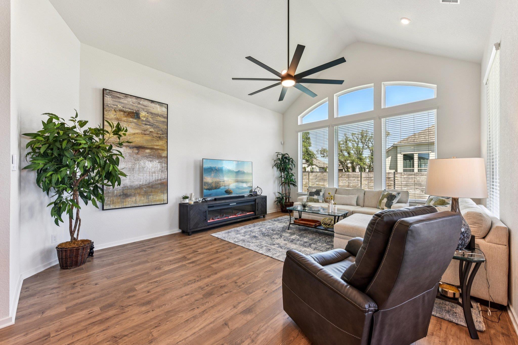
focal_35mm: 14
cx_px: 259
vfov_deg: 81.2
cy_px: 172
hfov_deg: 104.3
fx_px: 201
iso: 160
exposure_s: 1/15
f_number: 8
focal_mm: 14
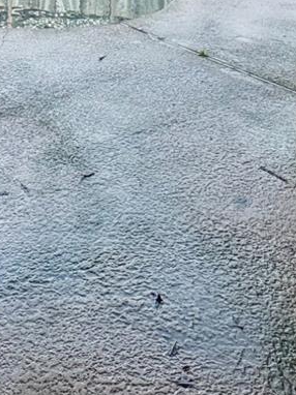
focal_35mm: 55
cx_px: 73
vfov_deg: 28.4
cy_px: -124
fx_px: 628
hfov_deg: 26.2
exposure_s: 1/1048
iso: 40
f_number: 2.2
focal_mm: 2.22
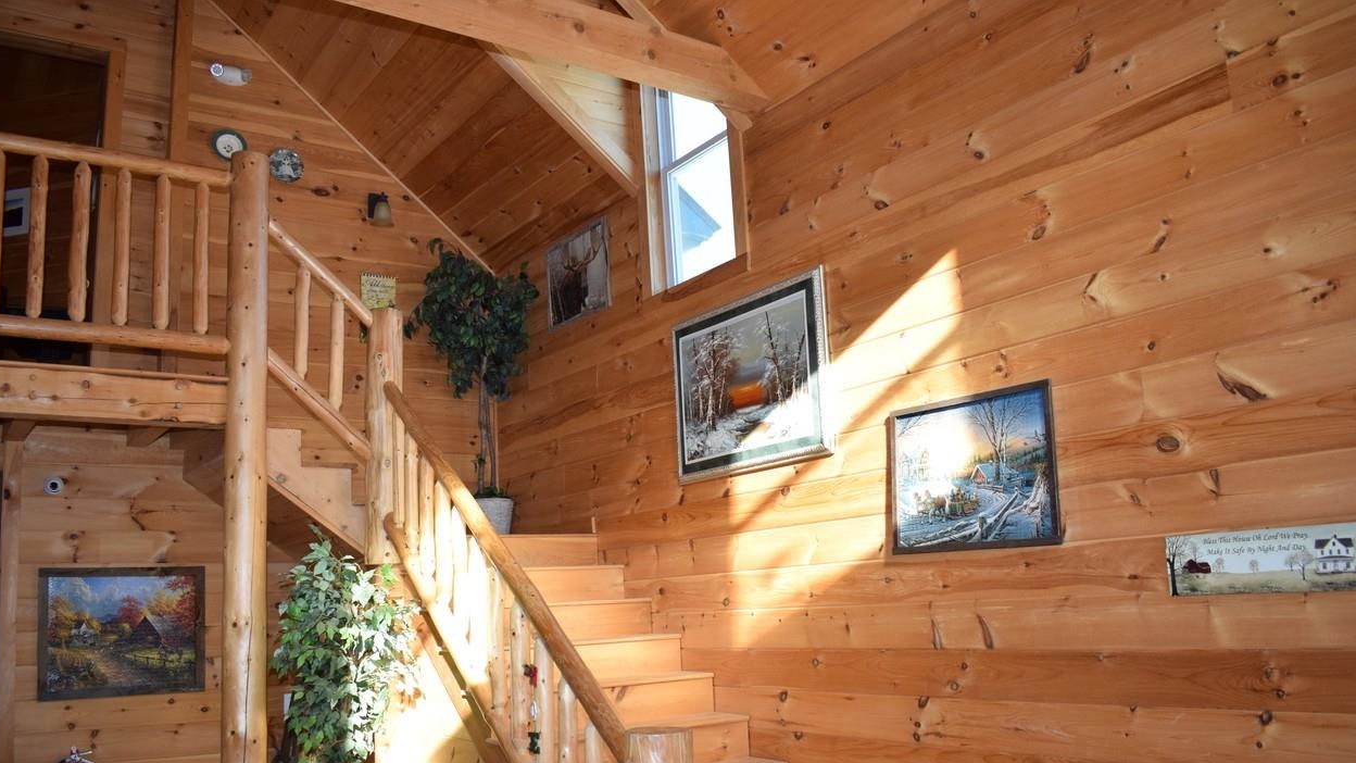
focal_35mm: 29
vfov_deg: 40.1
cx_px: 669
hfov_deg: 66.1
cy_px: 445
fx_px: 1043
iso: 720
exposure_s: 1/125
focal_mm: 18
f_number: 5.6
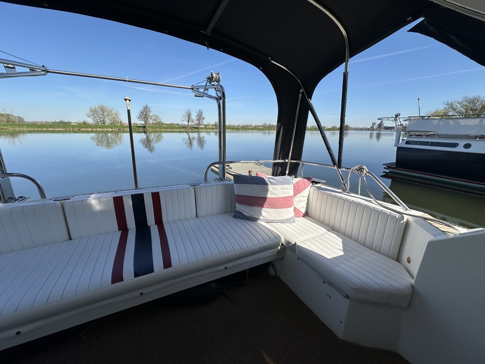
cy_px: 182
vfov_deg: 85.7
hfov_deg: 102.1
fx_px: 196
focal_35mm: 14
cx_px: 242
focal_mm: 2.22
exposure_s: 1/2398
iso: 50
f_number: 2.2
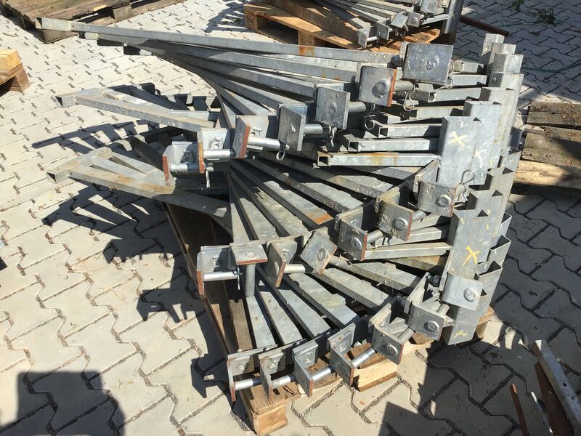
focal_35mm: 31
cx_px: 290
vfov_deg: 45.4
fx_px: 520
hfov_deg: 58.4
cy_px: 218
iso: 25
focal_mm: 3.3
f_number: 2.4
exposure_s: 1/1087
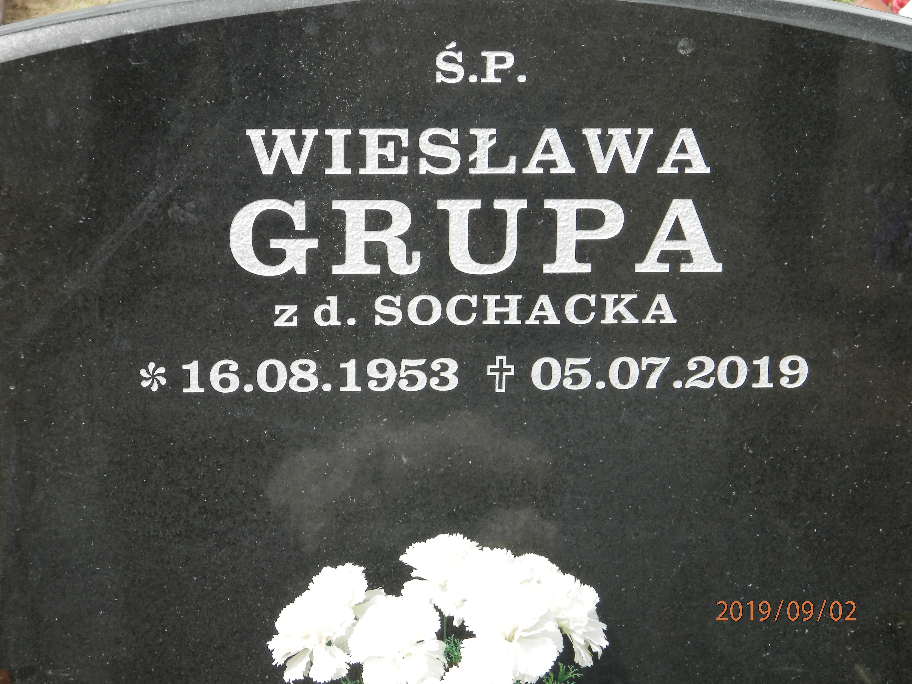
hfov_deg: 18.5
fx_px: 2793
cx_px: 456
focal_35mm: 106
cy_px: 342
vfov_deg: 14.0
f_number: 4.5
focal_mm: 19
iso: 80
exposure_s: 1/250
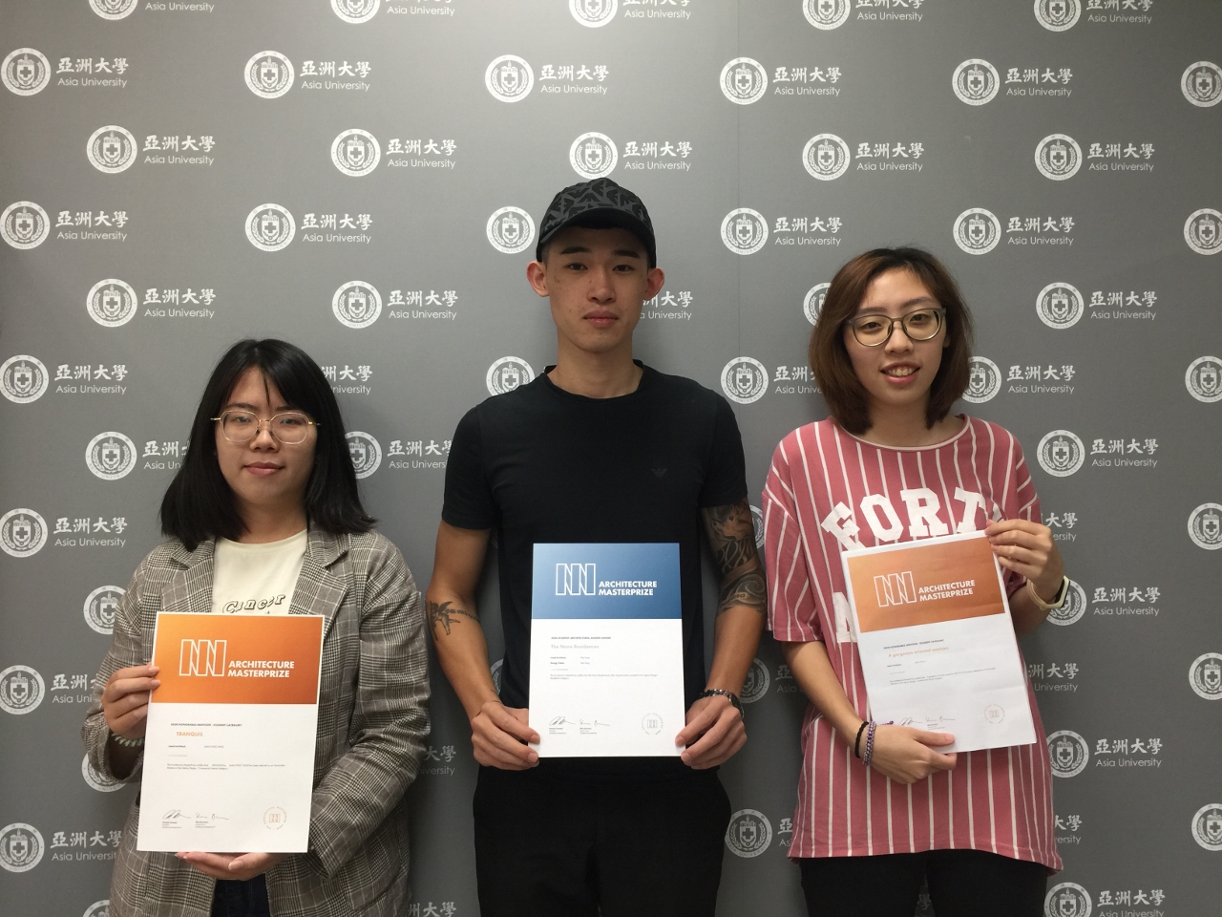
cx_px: 611
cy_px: 458
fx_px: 1024
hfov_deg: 61.7
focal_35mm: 29
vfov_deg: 48.2
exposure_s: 1/15
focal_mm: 4.15
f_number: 2.2
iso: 40
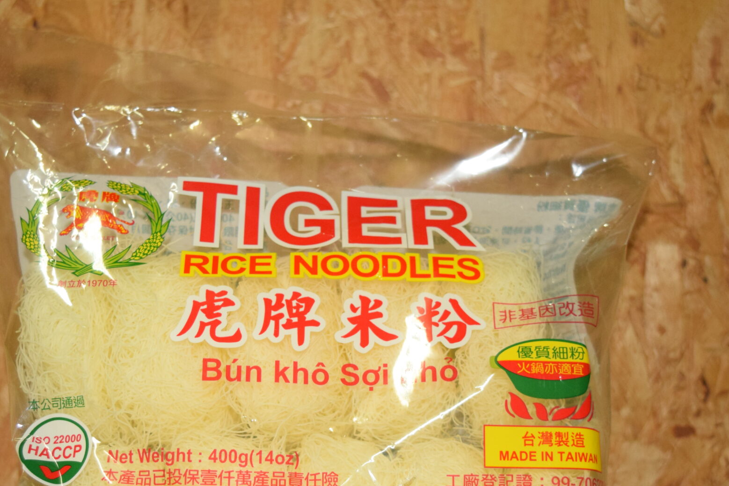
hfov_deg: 29.2
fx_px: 1397
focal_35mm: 69
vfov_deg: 19.6
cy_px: 343
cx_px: 322
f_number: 4.2
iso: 1250
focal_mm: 28
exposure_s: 1/125
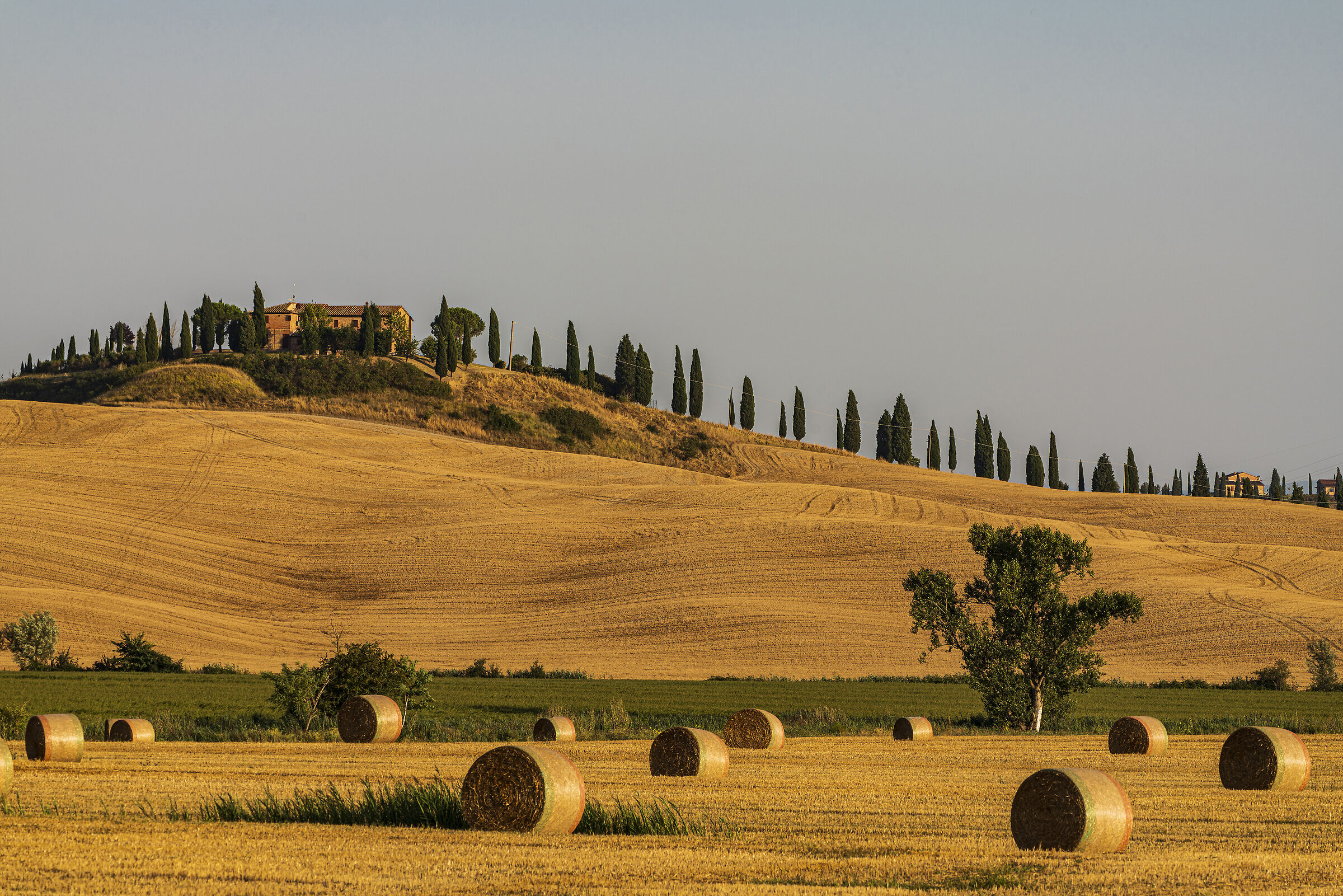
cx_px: 672
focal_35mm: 232
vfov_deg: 5.9
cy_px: 448
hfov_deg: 8.9
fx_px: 8656
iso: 100
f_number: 11
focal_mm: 232
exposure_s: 1/100
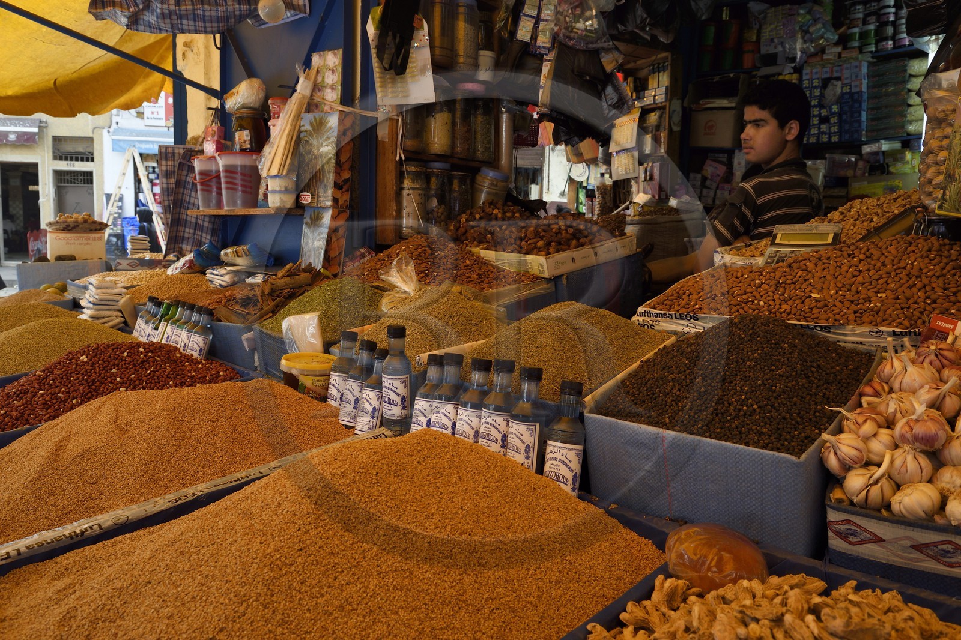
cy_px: 320
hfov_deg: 73.8
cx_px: 480
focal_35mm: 24
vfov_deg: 53.1
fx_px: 640
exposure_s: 1/125
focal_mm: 24
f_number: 10
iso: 400
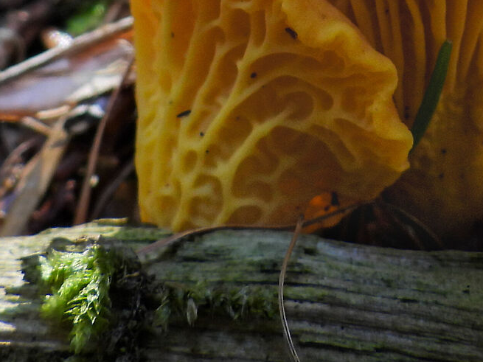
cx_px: 305
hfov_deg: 22.2
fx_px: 1228
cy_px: -181
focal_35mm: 88
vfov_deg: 15.5
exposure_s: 1/30
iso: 100
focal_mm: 4.3
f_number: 2.8
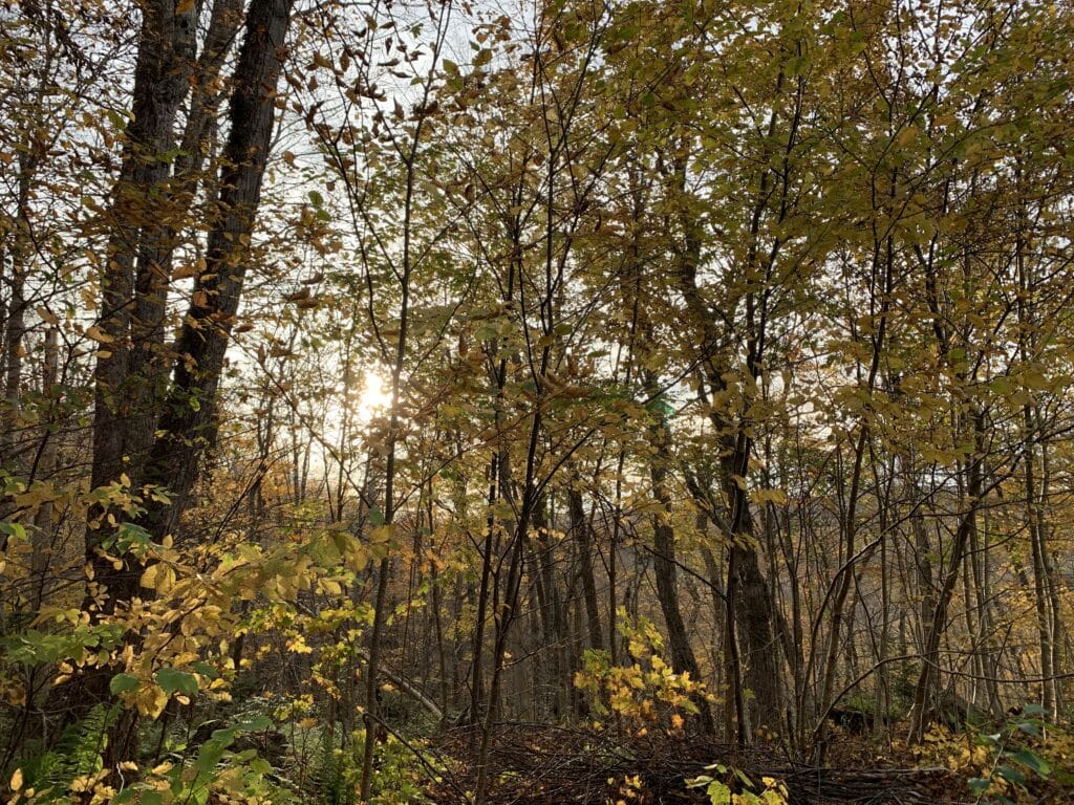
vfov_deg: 53.1
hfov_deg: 67.3
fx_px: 807
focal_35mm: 26
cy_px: 402
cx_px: 537
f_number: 1.8
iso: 25
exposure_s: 1/415
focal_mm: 4.25
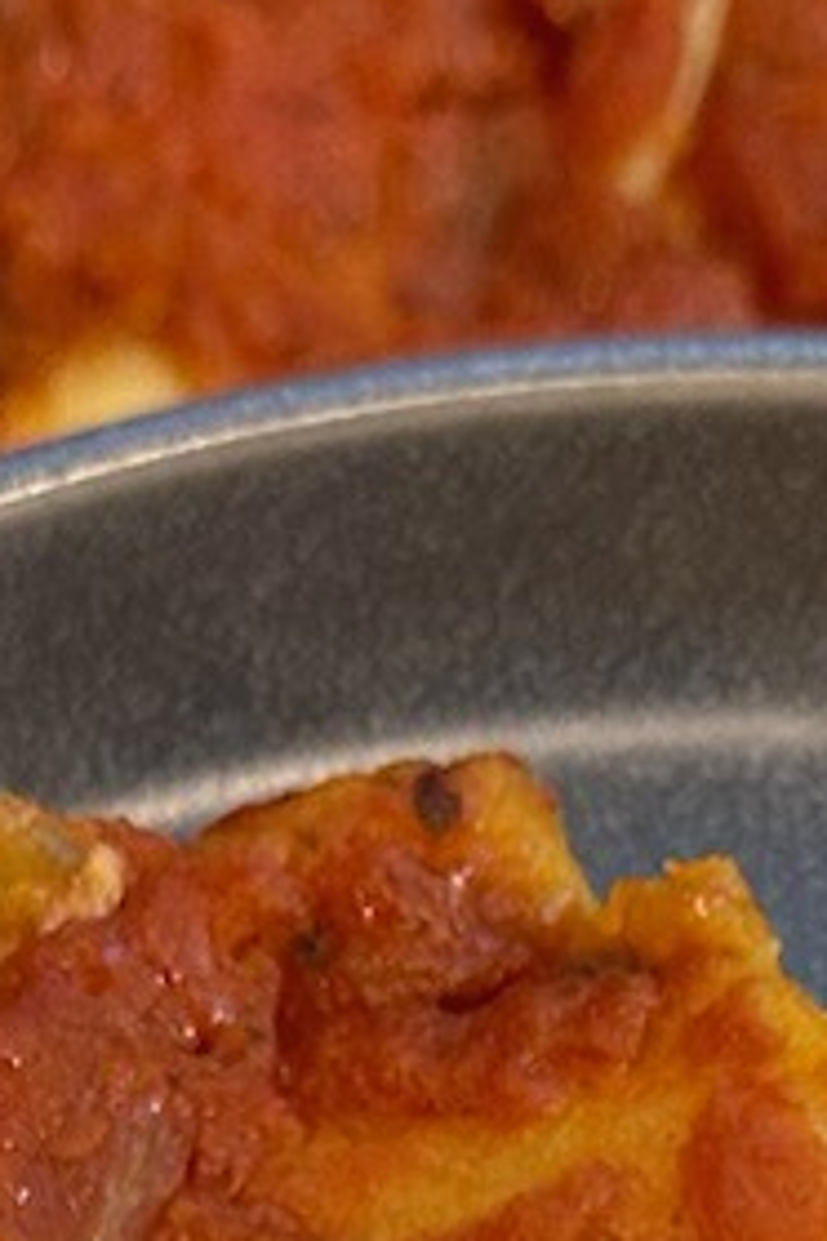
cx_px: 31
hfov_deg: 7.5
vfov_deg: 10.6
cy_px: 2202
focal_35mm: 183
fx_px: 6305
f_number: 1.78
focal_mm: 6.86
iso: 125
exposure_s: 1/60
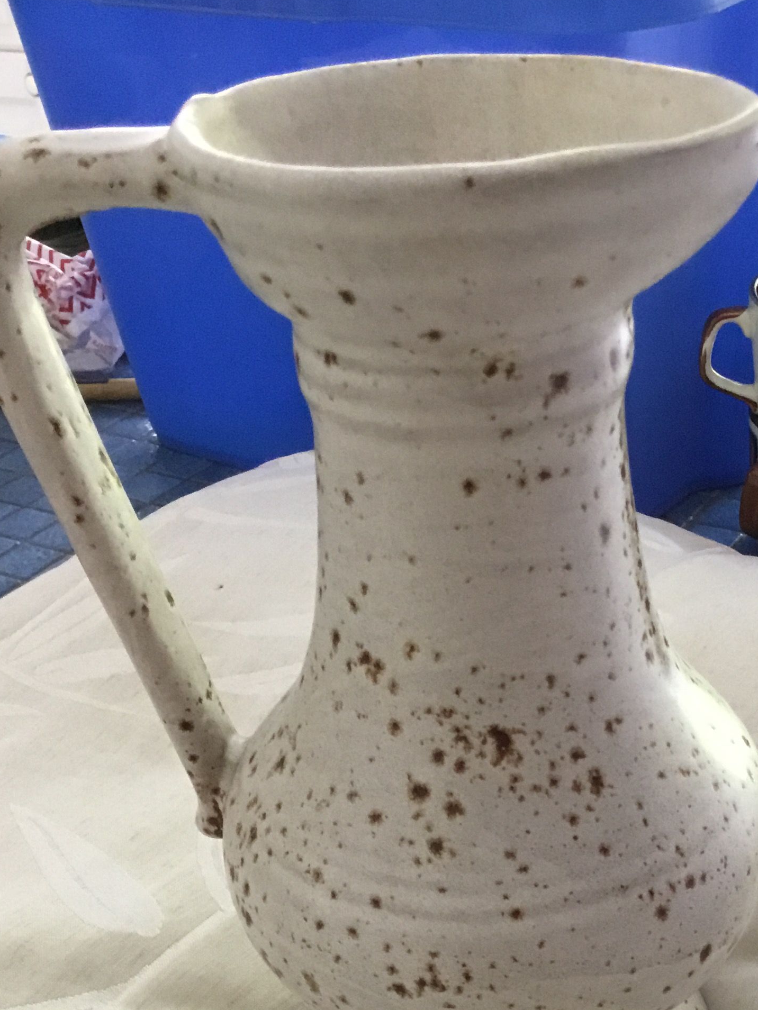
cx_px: 531
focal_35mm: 53
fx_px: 1547
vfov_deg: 35.1
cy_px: 797
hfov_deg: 27.3
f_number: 2.4
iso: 200
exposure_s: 1/33
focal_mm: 3.3
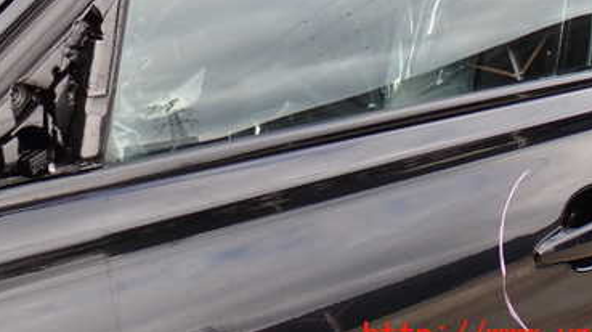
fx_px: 1224
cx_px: 244
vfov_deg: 15.2
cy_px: -3
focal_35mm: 78
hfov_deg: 27.2
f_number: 4
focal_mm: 7.84
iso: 100
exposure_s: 1/160
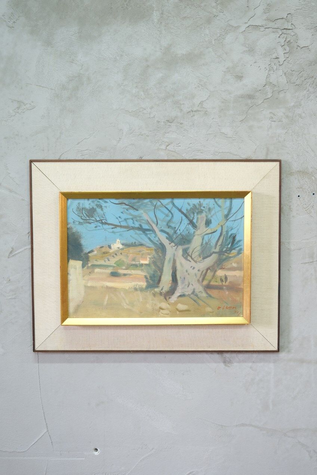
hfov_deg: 34.2
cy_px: 238
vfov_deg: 49.6
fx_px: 515
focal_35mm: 39
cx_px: 158
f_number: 4
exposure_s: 1/40
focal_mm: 26
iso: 1250
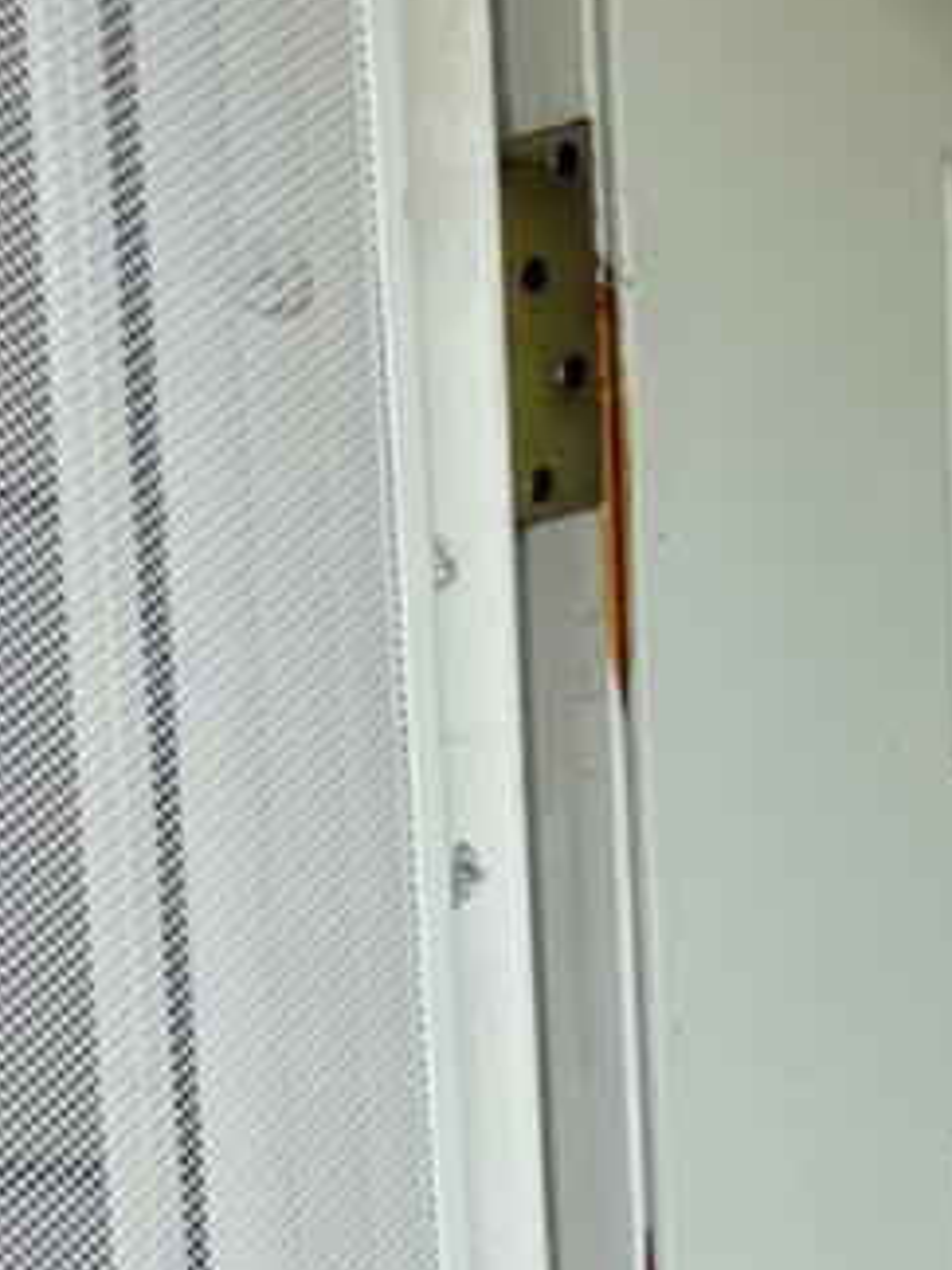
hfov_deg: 13.0
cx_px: 1107
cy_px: 2467
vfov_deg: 14.8
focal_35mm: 111
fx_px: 4070
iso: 80
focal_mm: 6.76
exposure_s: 1/1091
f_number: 1.78
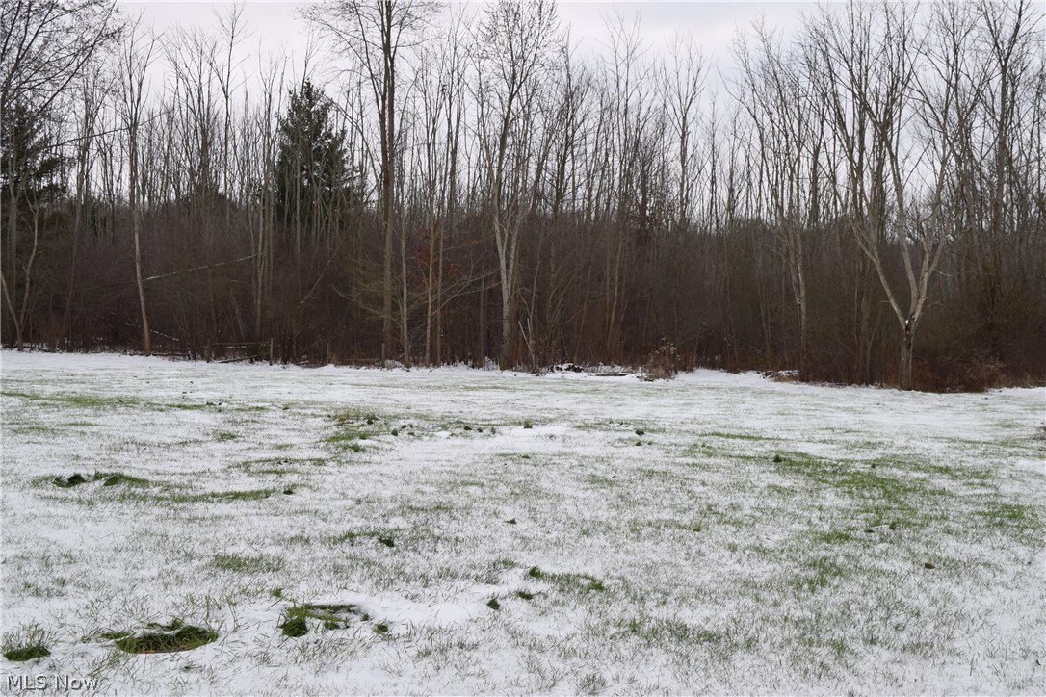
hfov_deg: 49.6
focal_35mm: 39
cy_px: 348
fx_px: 1133
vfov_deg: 34.2
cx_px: 523
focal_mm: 26
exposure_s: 1/250
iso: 400
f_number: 8
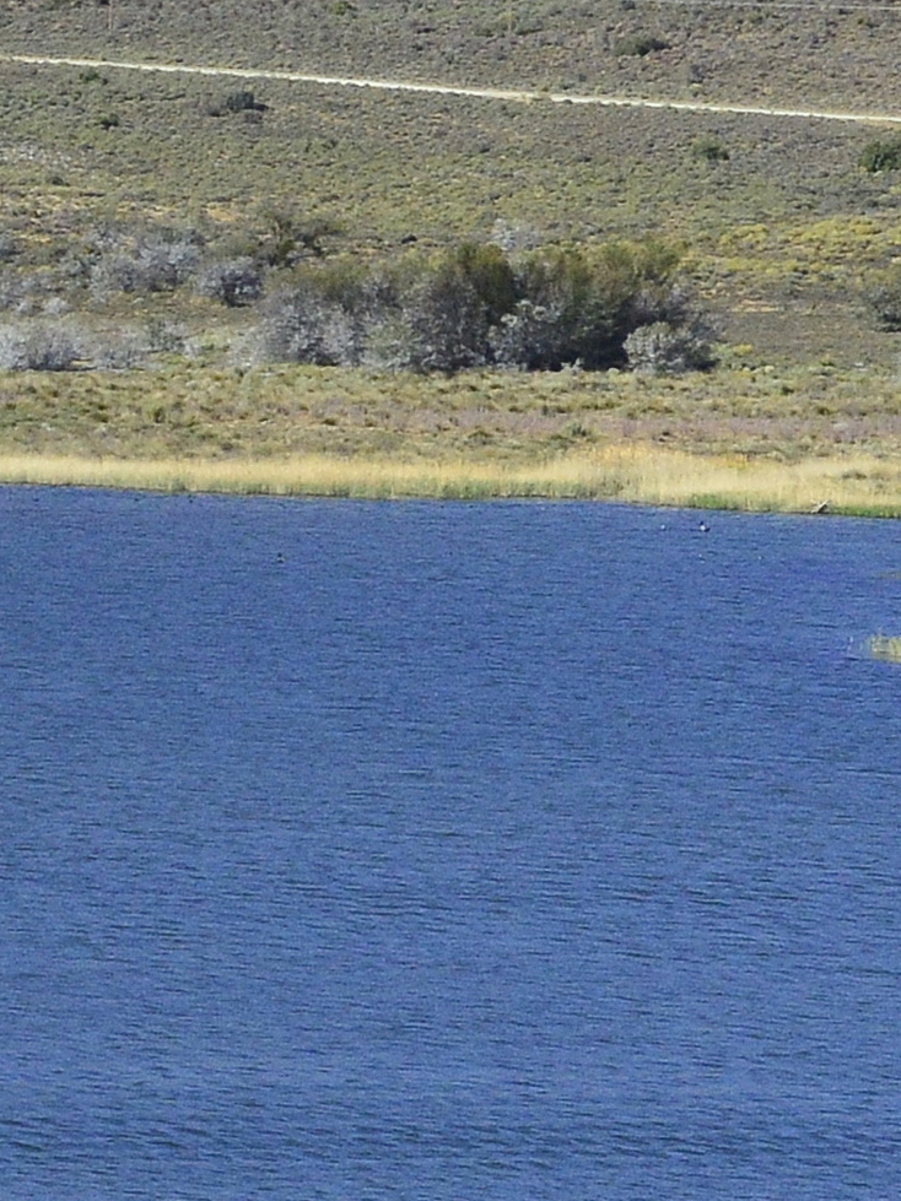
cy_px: 1281
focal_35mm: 417
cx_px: -2407
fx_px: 14475
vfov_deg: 4.7
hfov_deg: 3.4
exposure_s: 1/250
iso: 640
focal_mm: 58
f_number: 10
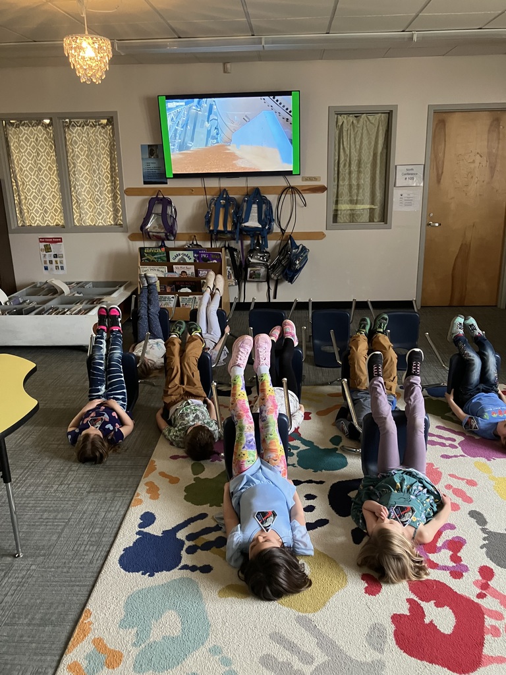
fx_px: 546
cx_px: 253
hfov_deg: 49.7
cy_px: 338
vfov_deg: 63.4
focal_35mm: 28
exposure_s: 1/60
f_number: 1.8
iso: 250
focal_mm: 3.99
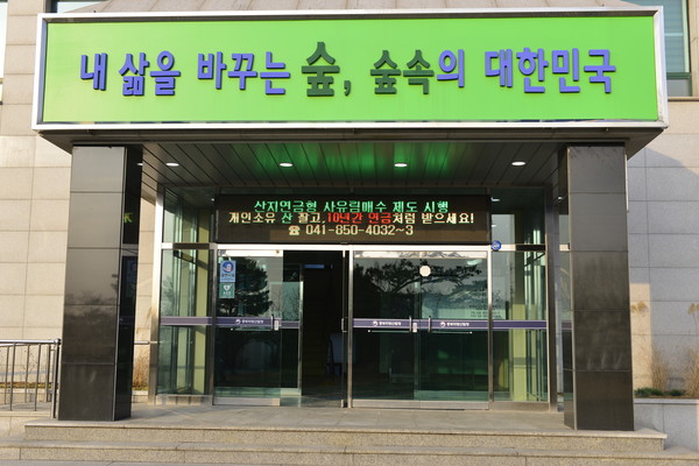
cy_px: 233
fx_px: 854
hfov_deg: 44.5
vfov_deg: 30.5
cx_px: 350
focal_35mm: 44
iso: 100
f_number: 6.3
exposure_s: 1/160
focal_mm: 44
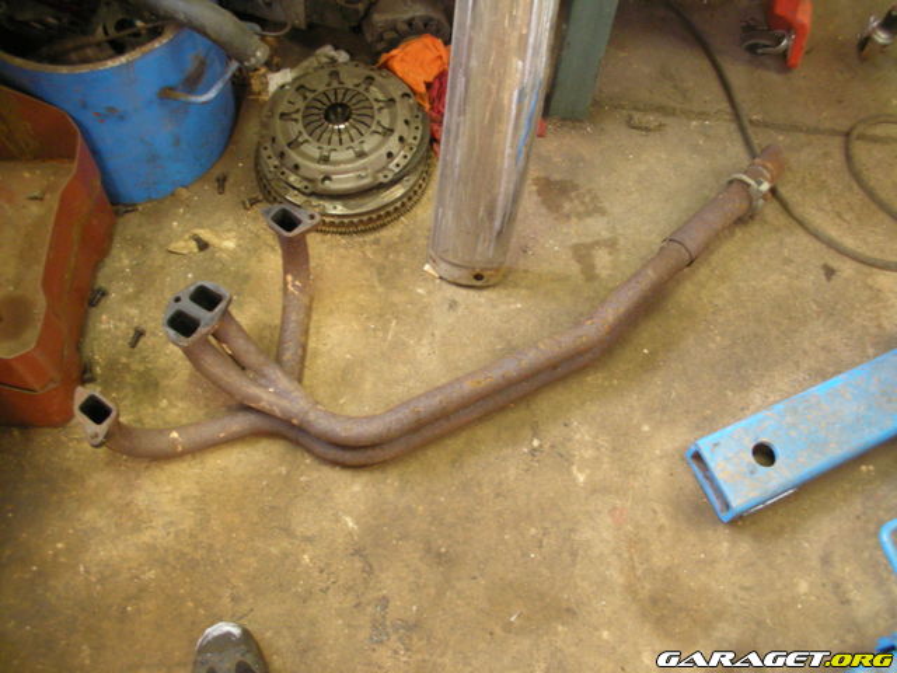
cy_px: 336
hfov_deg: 52.6
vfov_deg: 40.7
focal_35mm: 35
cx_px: 448
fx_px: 907
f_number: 2.8
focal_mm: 5.8
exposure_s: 1/8.1
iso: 221
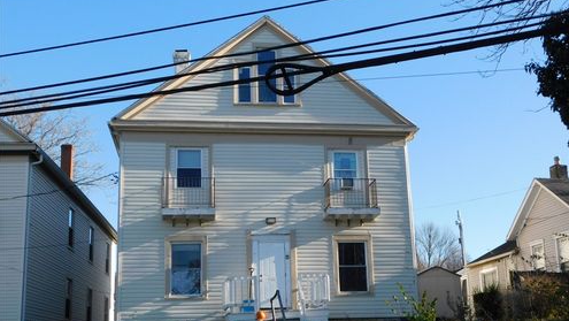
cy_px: 203
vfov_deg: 27.0
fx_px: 664
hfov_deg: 46.4
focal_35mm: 44
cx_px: 286
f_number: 3.6
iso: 125
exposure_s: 1/640
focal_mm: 7.1
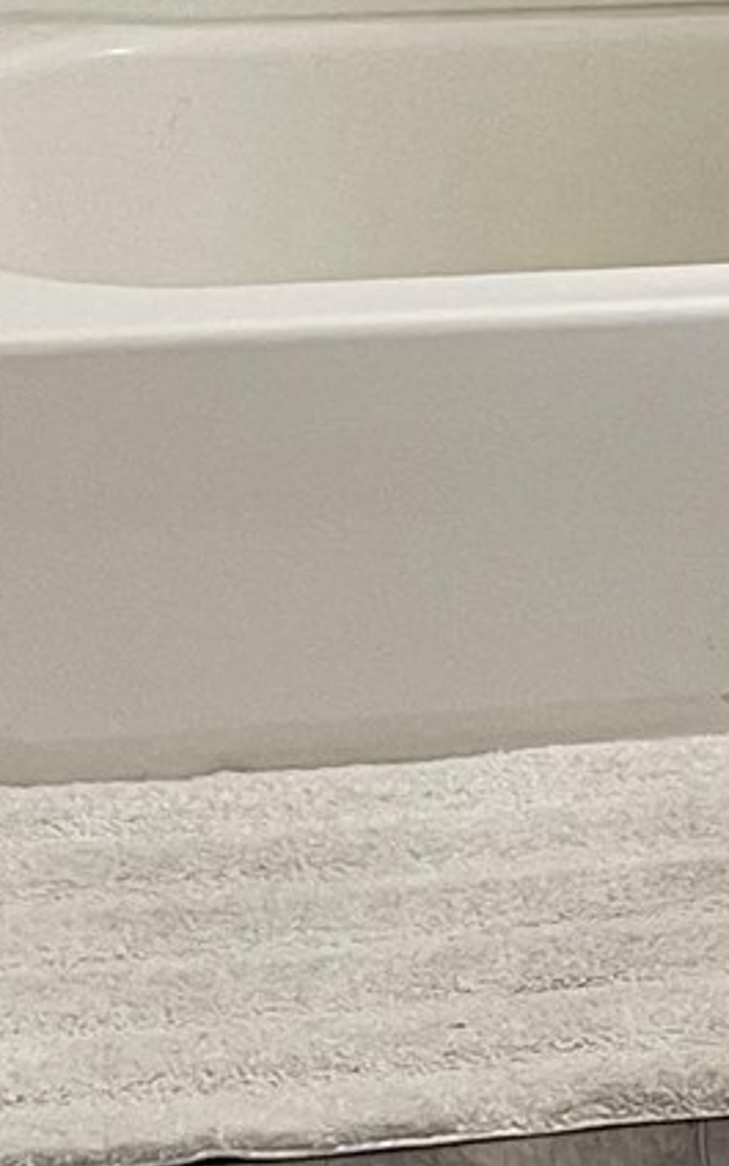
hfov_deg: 8.7
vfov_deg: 14.4
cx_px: 1301
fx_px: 4577
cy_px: 223
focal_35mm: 144
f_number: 1.6
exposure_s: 1/60
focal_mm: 5.1
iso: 80
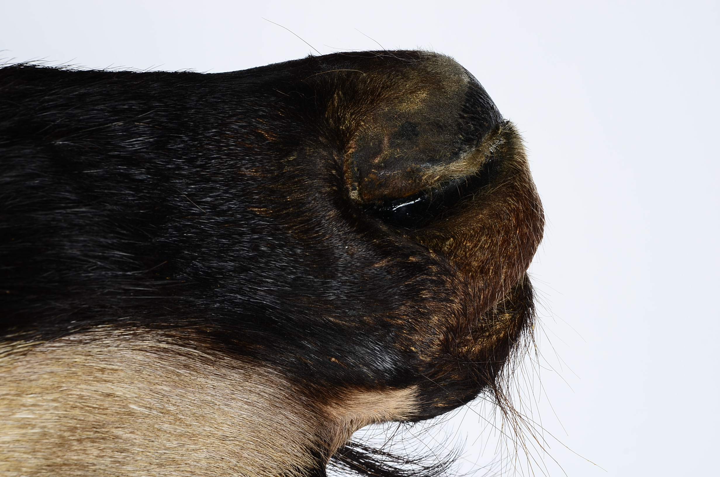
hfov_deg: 14.0
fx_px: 2934
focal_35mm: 147
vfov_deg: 9.3
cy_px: 238
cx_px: 360
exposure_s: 1/160
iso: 100
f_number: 13
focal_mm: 98
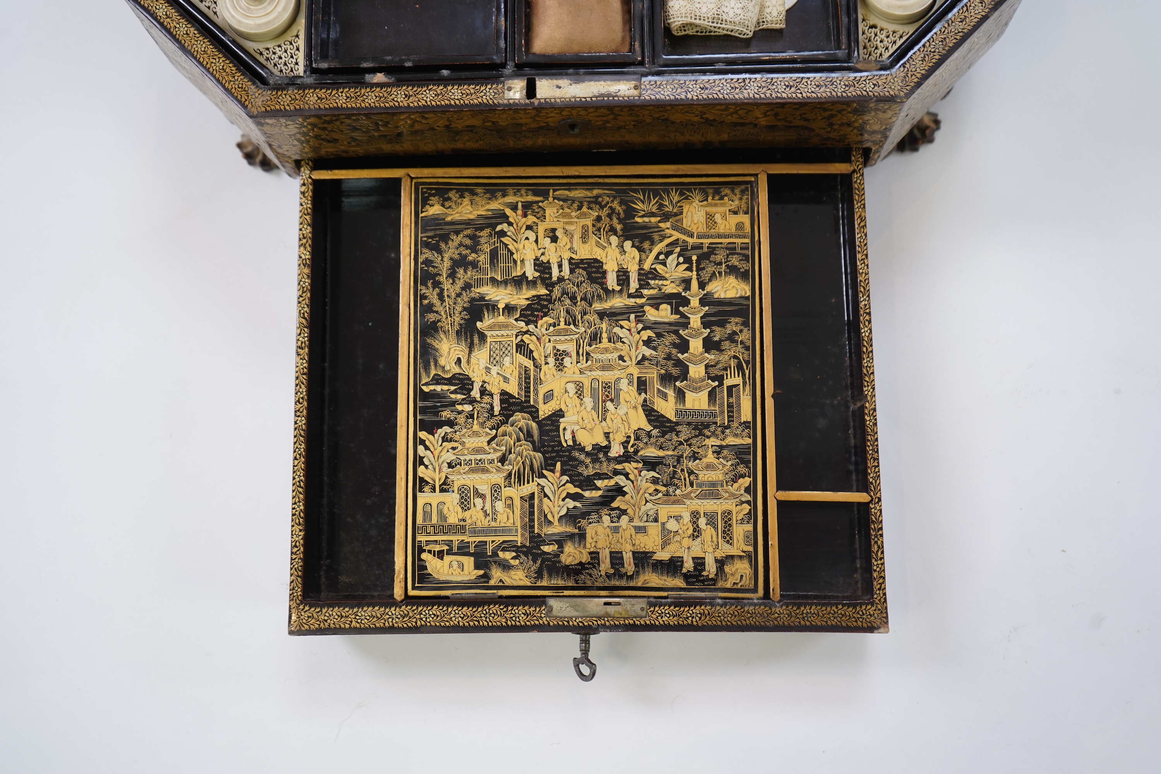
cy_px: 387
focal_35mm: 42
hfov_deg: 46.4
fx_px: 1354
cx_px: 580
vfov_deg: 31.9
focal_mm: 42
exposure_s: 1/125
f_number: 5
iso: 640
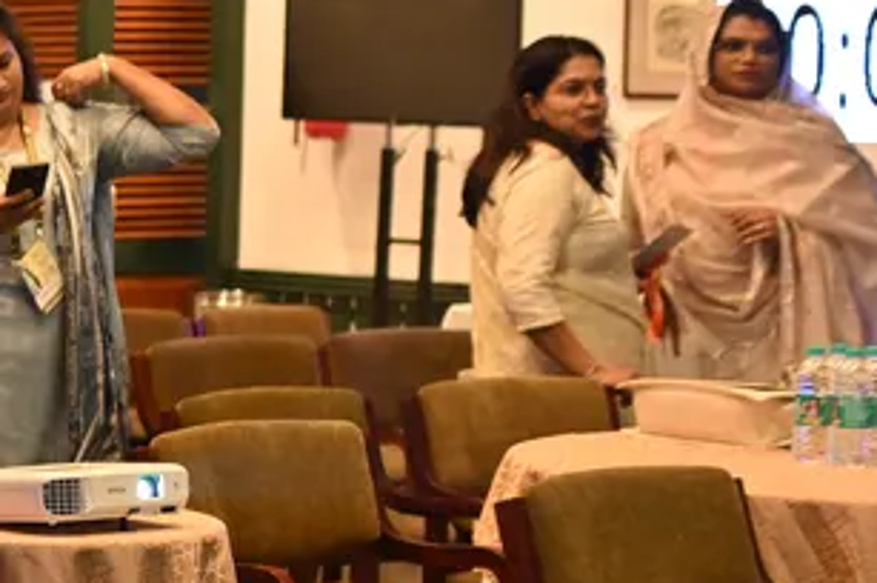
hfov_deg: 12.5
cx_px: -823
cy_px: 333
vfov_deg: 9.4
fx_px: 3553
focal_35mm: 146
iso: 800
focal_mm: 35
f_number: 2
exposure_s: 1/100
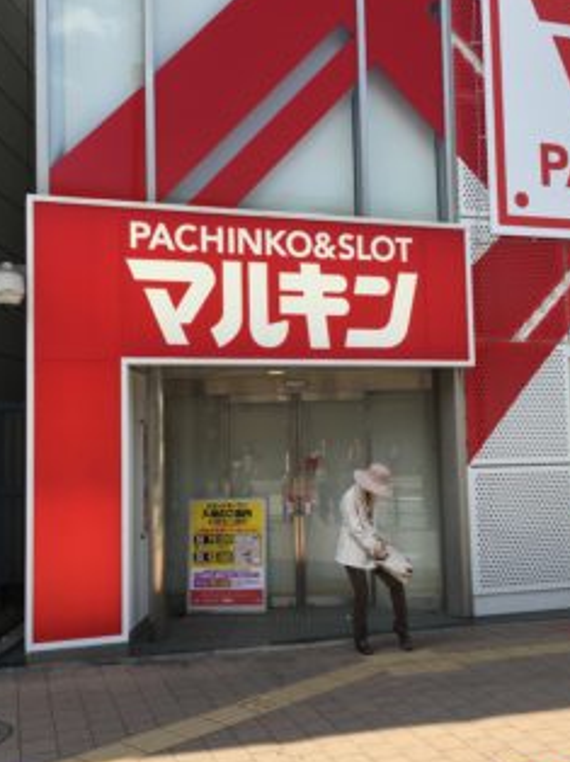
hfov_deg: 38.6
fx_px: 813
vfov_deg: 50.2
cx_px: 272
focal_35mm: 37
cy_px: 381
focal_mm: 4.15
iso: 25
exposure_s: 1/651
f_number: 2.2
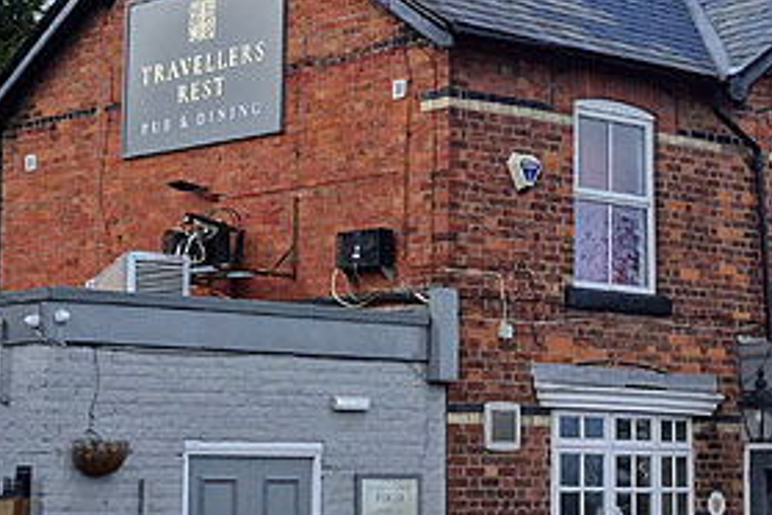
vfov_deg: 16.9
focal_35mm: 81
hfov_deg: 24.6
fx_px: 1737
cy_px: 235
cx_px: 625
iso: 80
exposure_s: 1/250
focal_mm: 5.79
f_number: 4
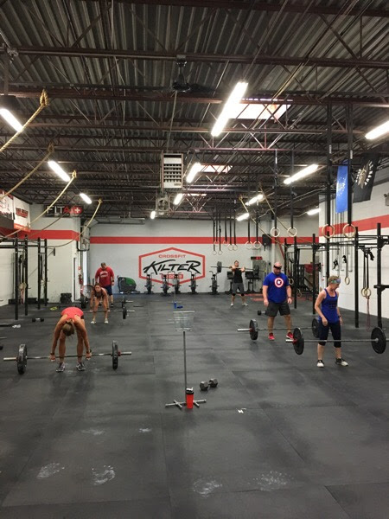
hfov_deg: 48.2
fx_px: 435
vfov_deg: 61.7
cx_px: 194
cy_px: 260
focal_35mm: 29
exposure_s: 1/30
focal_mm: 4.15
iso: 200
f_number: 2.2
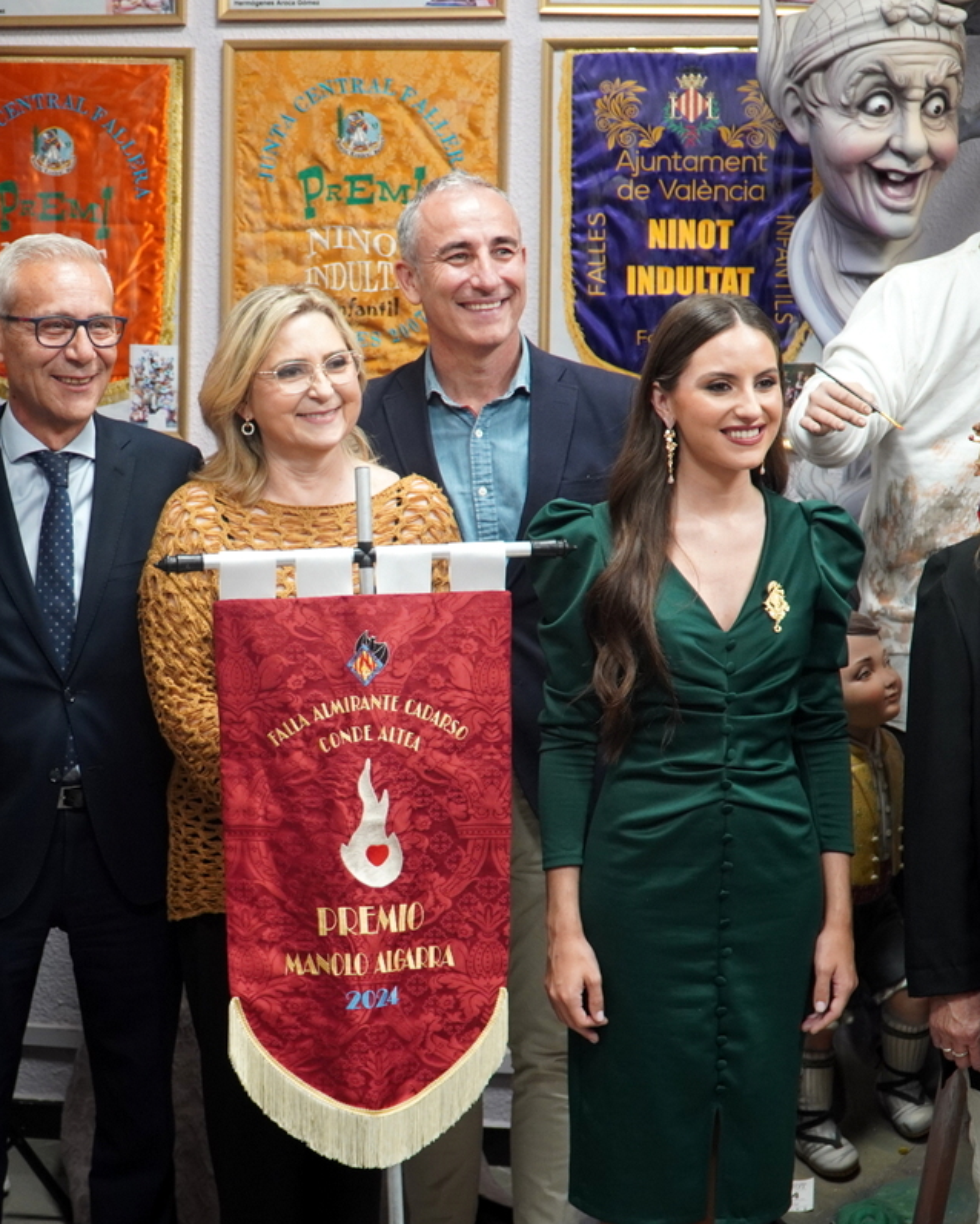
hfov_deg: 23.1
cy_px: 613
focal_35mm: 66
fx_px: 2381
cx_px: 267
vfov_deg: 28.8
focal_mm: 31
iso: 800
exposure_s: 1/50
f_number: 4
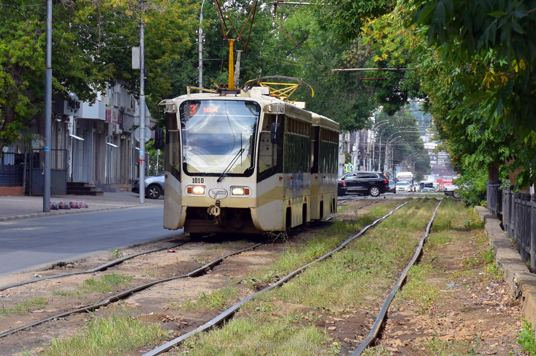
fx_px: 2807
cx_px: 240
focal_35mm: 189
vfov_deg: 7.2
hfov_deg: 10.9
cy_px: 90
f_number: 7.1
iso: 400
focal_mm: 75
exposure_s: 1/400
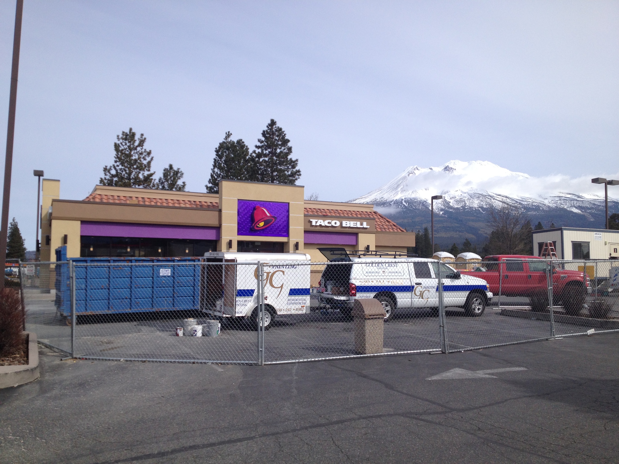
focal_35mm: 35
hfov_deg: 52.6
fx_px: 626
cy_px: 232
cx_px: 310
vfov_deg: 40.7
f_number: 2.4
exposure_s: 1/2045
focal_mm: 4.28
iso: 50
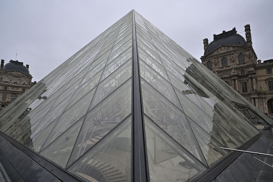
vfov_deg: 63.2
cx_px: 136
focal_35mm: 20
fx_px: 148
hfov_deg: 85.4
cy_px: 91
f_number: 8
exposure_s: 1/40
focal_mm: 13
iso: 100
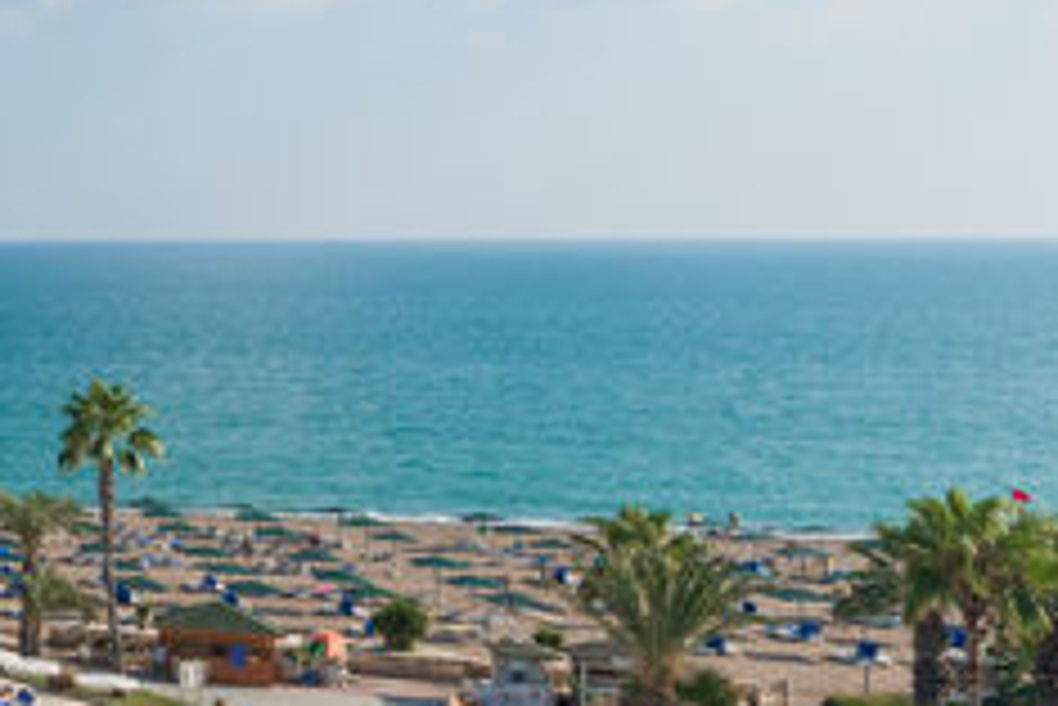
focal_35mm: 61
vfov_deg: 22.3
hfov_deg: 21.7
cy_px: 286
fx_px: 1794
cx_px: -828
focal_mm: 14
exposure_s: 1/250
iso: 100
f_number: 10
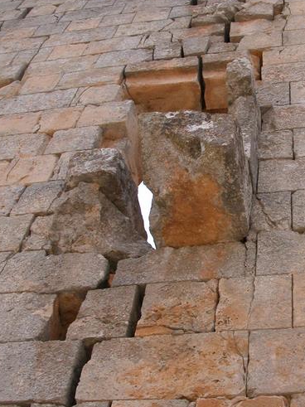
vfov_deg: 33.8
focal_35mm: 57
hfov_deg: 25.4
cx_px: 215
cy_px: 214
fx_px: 670
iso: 100
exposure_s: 1/478
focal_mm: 8.9
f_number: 4.5
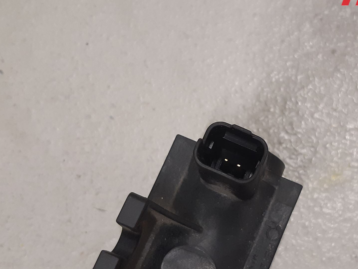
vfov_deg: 38.6
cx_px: 239
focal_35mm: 37
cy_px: 155
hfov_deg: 49.3
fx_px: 383
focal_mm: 3.93
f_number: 1.7
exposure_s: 1/50
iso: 125
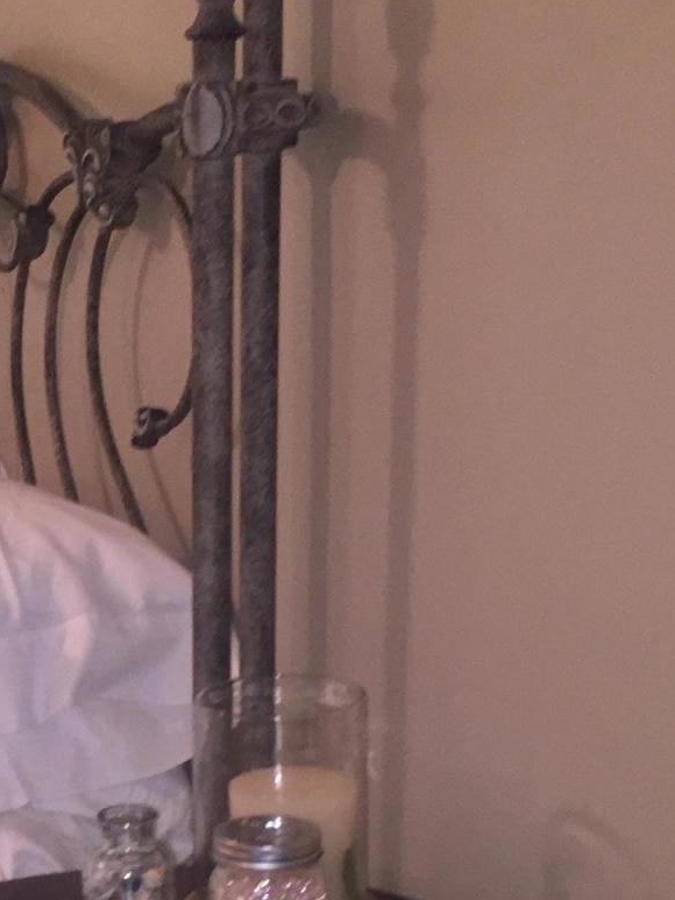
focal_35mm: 75
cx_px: -152
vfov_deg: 25.2
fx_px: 1949
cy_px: 799
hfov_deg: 18.5
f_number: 2.2
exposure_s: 1/33
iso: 160
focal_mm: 4.15
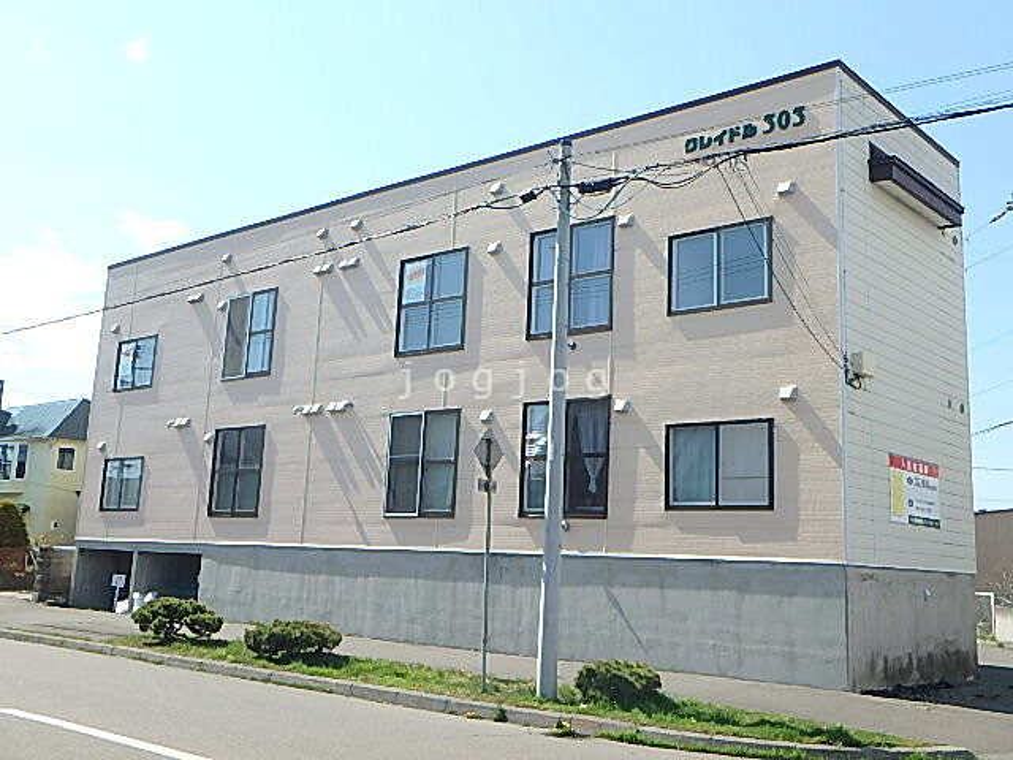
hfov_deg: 51.4
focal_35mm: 36
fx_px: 1054
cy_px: 380
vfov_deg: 39.7
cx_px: 506
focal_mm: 6.4
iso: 125
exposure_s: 1/400
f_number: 5
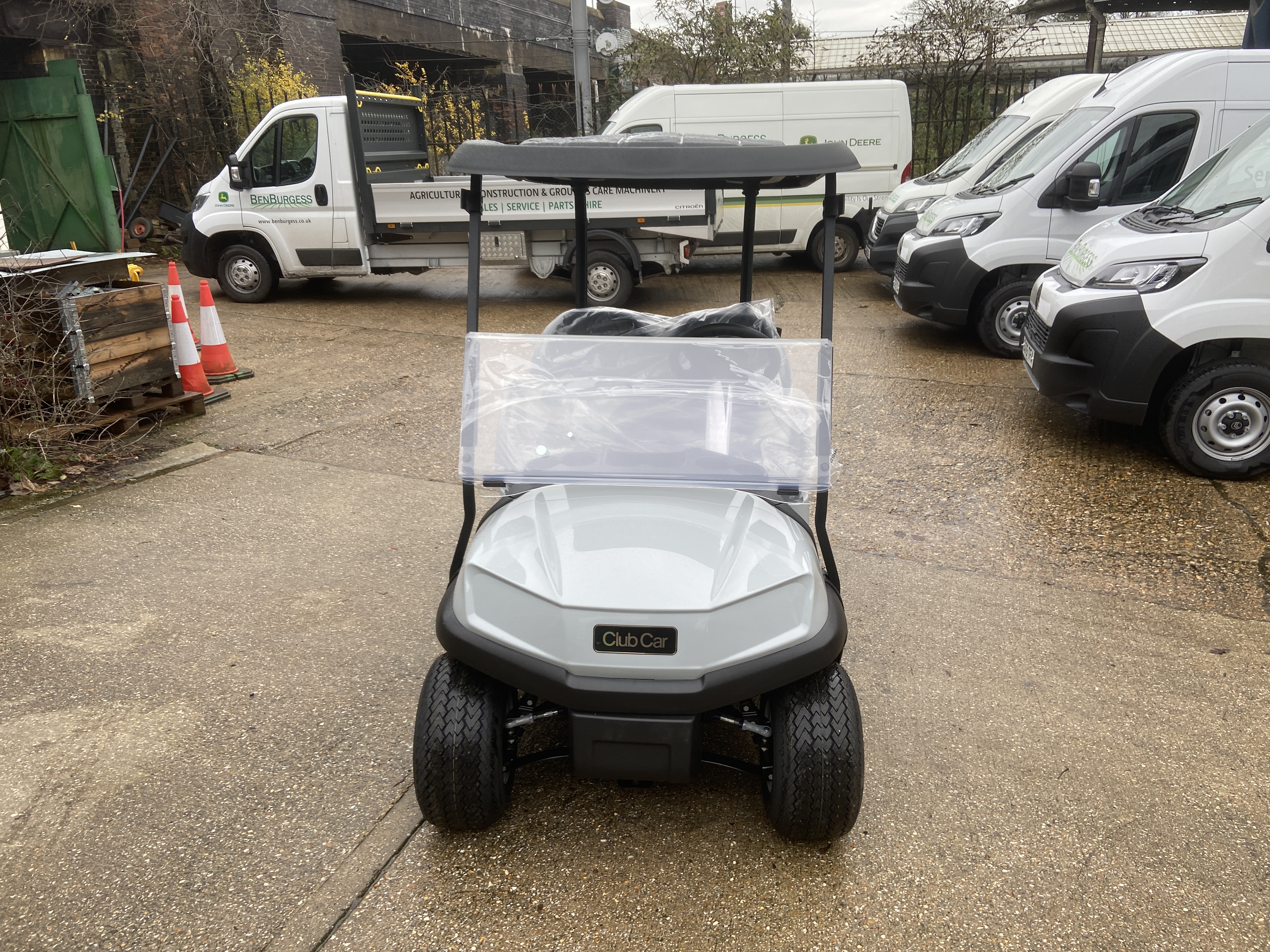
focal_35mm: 26
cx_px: 635
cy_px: 476
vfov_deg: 53.1
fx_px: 954
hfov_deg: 67.3
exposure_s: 1/167
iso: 32
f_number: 1.8
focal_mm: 4.25
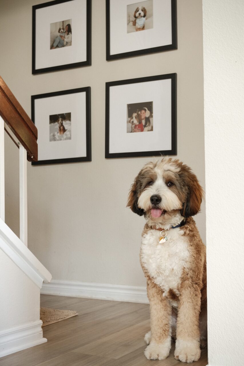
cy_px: 183
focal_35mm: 41
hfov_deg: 32.6
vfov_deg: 47.4
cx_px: 122
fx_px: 417
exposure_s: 1/27
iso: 800
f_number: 4
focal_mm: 27
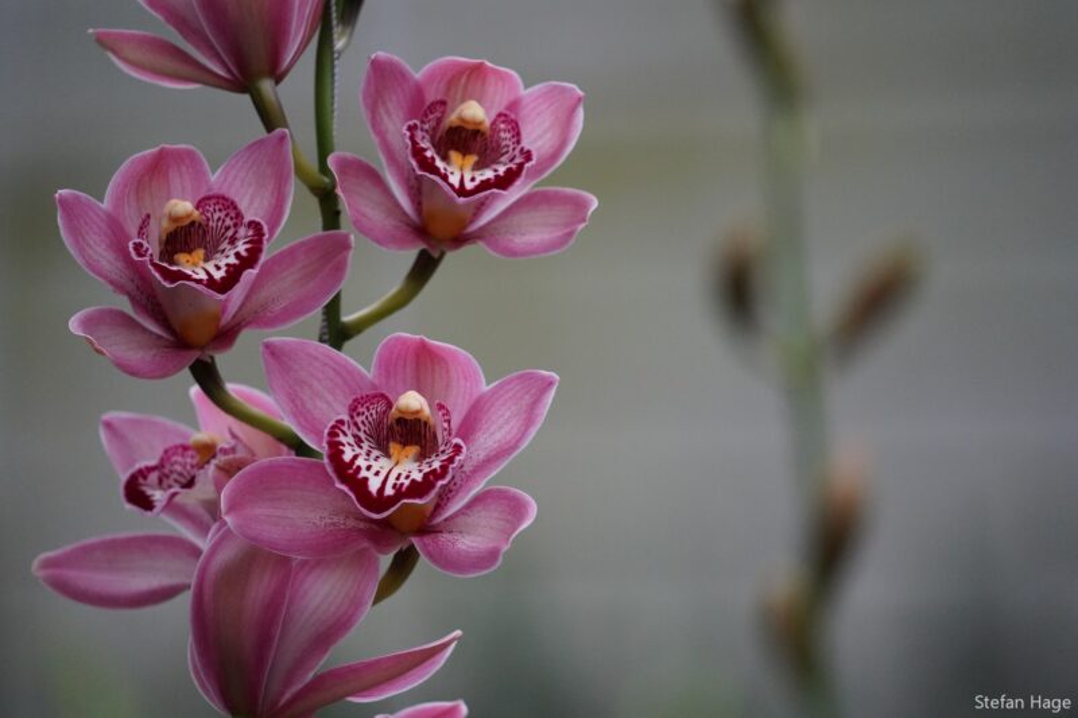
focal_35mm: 400
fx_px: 11975
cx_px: 539
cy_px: 359
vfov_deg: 3.4
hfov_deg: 5.2
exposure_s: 1/500
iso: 10000
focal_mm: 400
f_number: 6.3
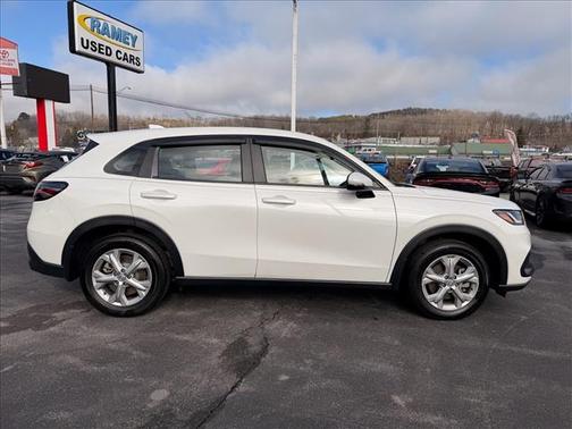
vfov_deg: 56.8
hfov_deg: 71.6
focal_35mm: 24
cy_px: 214
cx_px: 286
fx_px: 397
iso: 80
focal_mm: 6.76
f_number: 1.78
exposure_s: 1/6173
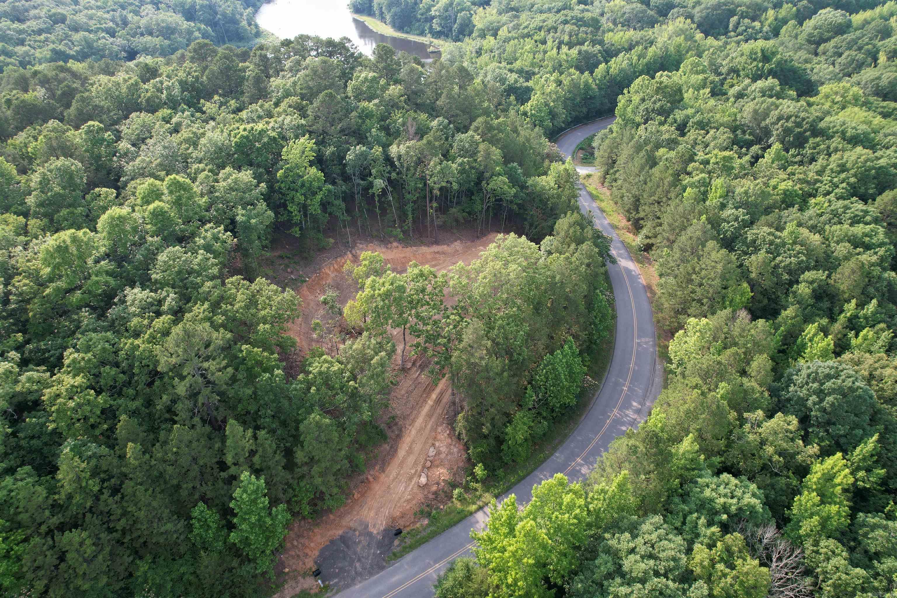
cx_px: 448
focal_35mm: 22
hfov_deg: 78.6
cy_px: 299
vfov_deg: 57.2
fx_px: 548
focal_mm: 8.38
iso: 100
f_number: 2.8
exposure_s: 1/320
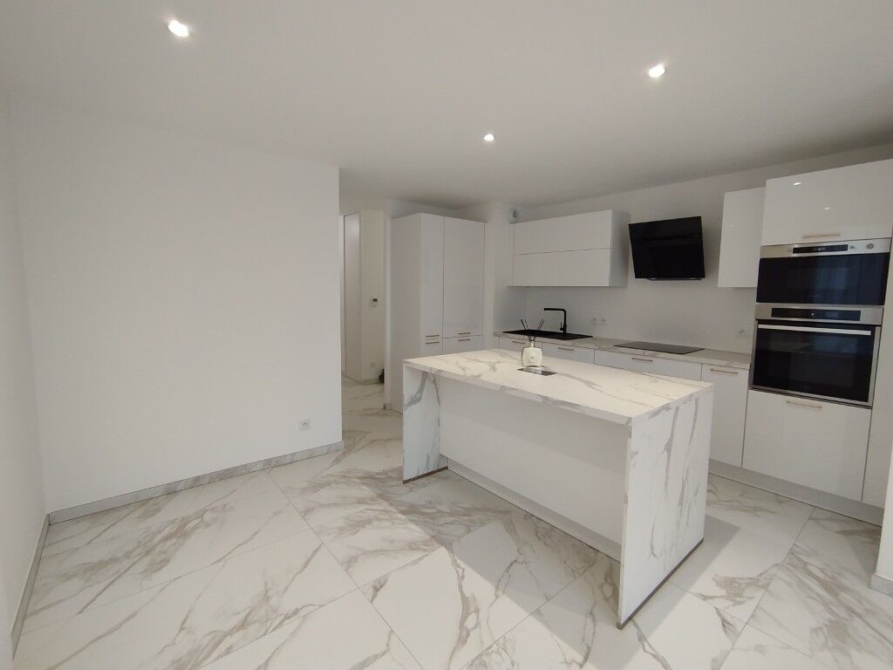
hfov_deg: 98.2
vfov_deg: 81.7
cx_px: 446
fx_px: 387
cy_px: 335
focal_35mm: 15
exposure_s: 1/50
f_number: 2.2
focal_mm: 1.65
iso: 125
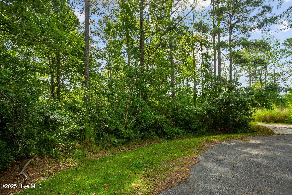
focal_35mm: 17
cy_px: 98
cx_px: 146
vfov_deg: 70.4
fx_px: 138
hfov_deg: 93.3
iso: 160
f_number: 8
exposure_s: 1/125
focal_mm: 17
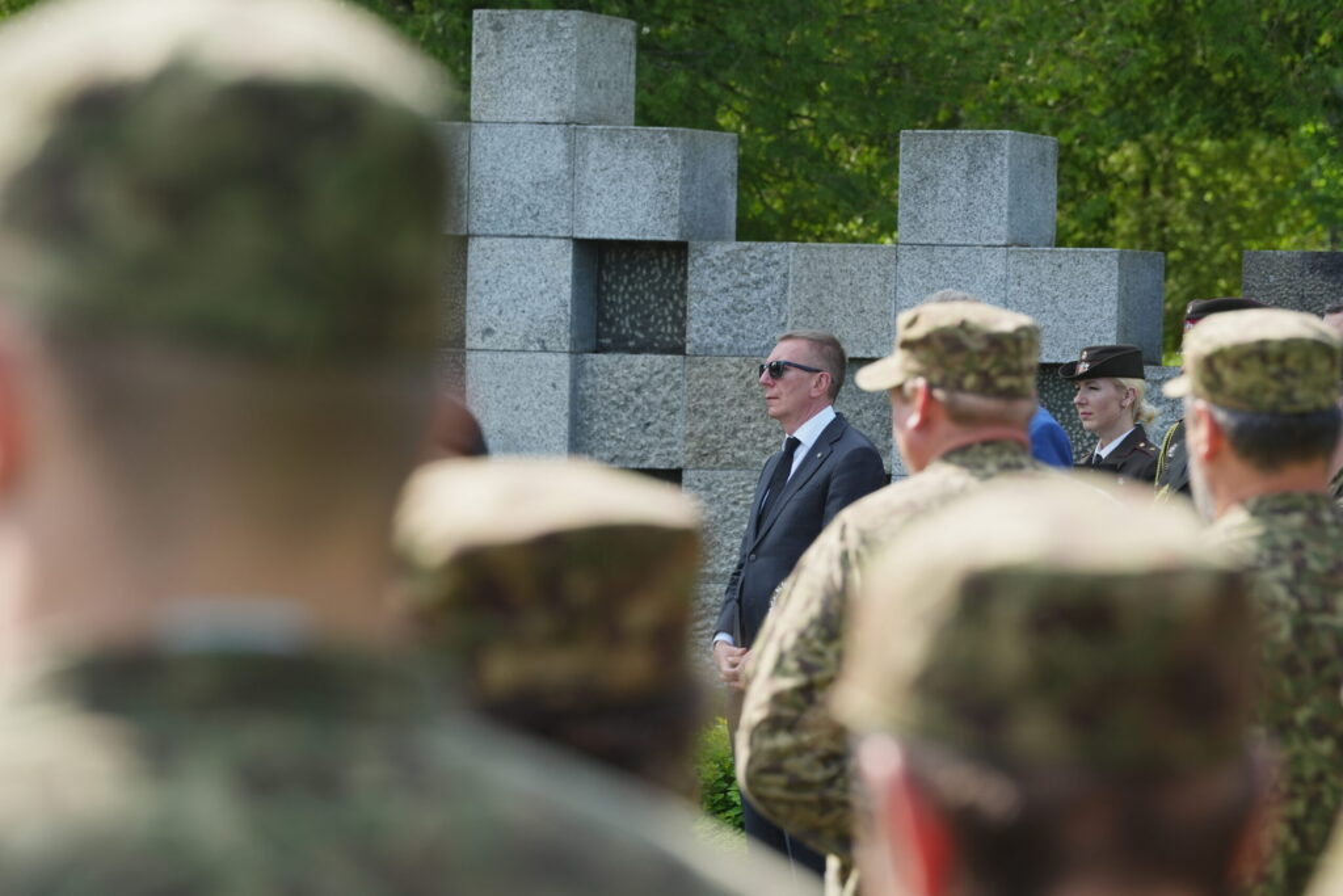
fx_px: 6604
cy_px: 448
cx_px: 672
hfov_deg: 11.6
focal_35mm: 177
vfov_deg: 7.8
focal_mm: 177
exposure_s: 1/400
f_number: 8
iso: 640
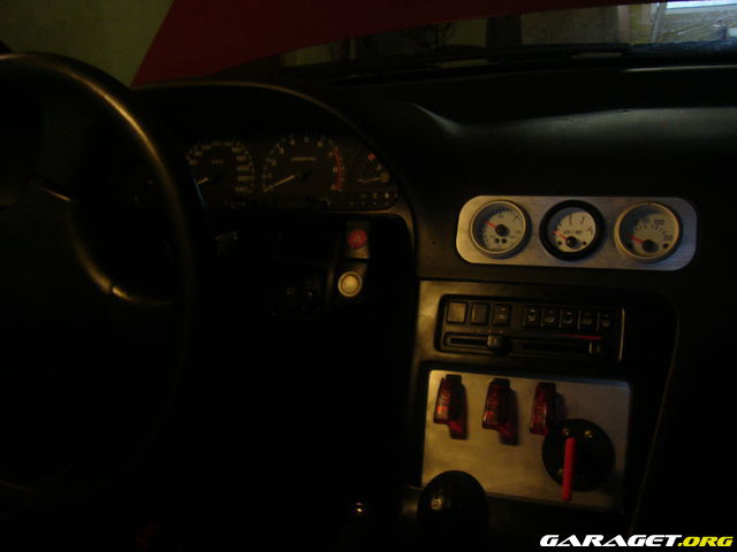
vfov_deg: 40.7
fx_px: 745
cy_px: 276
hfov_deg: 52.6
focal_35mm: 35
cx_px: 368
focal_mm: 5.8
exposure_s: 1/8
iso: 200
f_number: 2.8
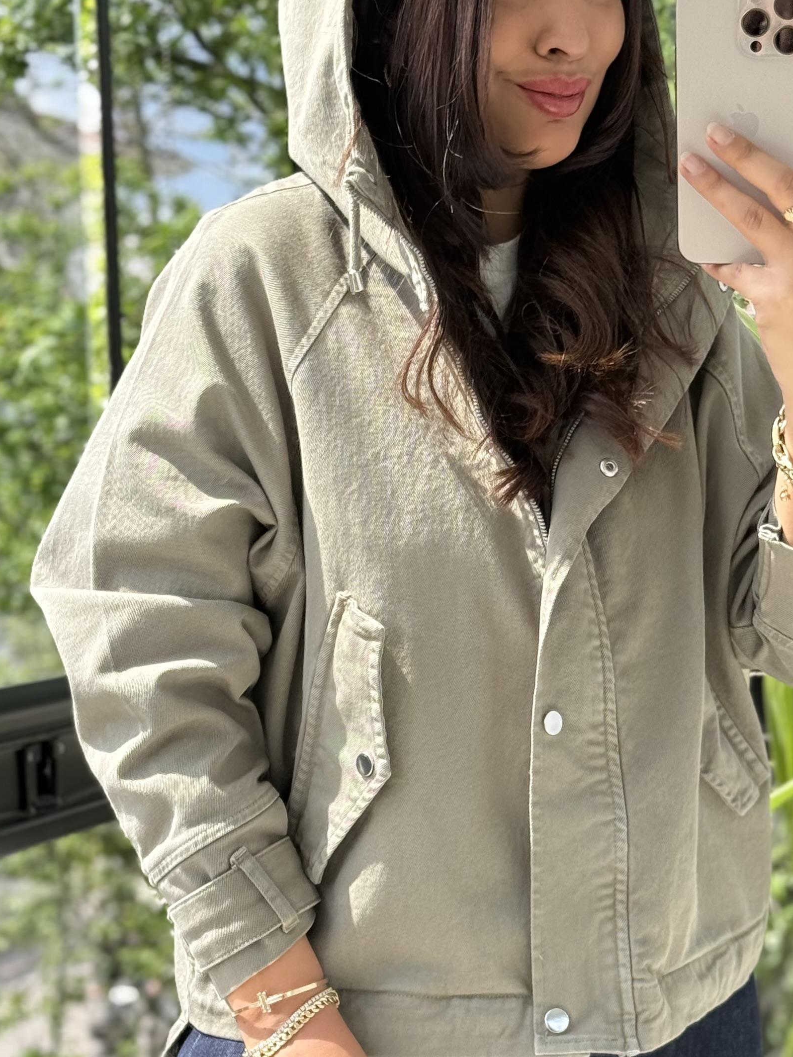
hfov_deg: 16.2
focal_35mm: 91
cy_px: 612
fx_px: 2780
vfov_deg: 21.5
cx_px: 539
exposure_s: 1/484
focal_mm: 6.76
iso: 100
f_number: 1.78
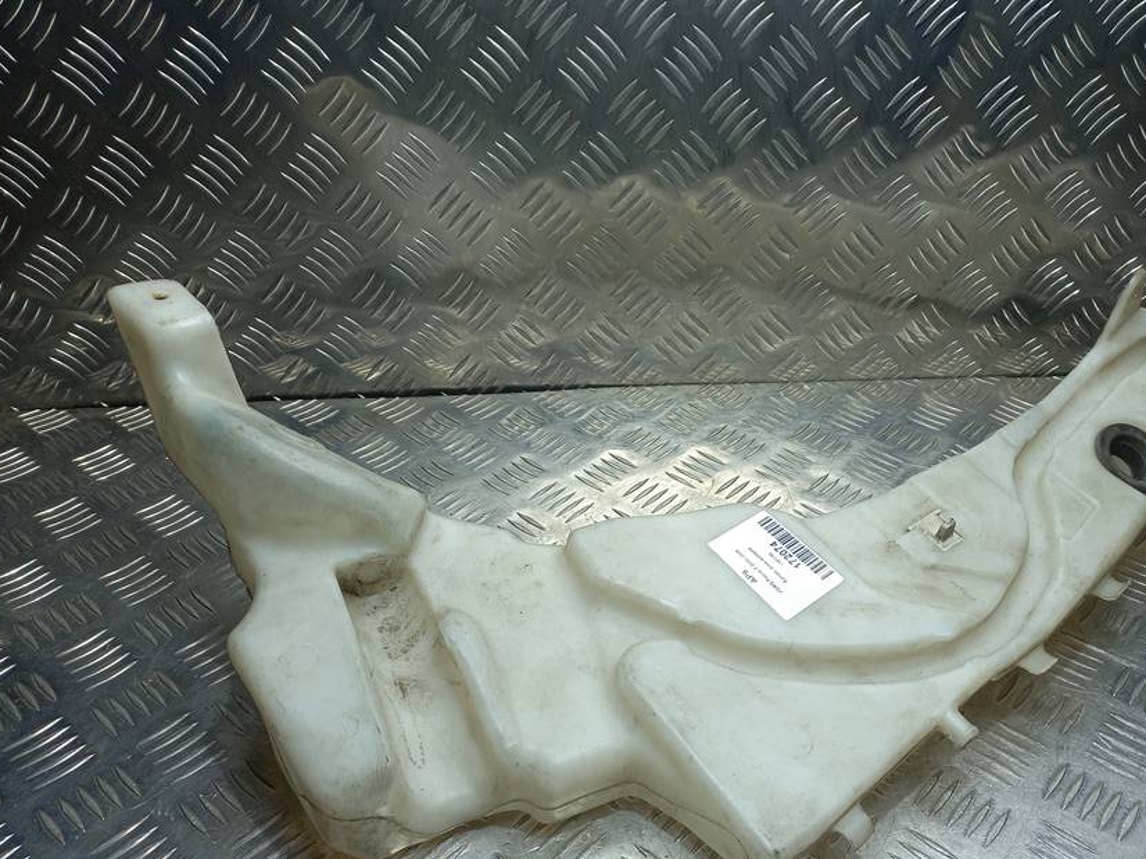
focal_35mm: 31
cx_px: 653
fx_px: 1026
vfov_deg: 45.2
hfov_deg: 58.1
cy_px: 509
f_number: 1.8
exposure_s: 1/100
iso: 40
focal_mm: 4.6
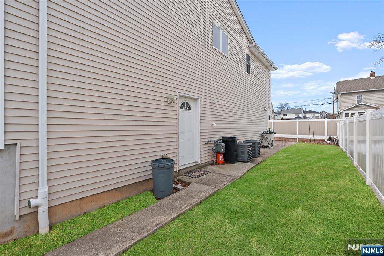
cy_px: 128
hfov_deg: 96.8
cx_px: 192
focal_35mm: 16
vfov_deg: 73.7
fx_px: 171
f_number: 8
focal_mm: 16
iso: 100
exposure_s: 1/250
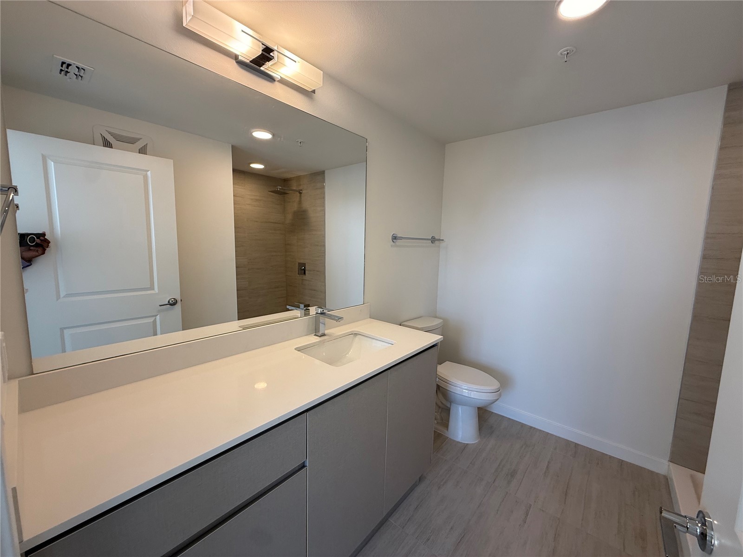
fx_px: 300
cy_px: 278
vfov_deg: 85.7
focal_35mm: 14
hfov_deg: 102.1
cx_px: 372
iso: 100
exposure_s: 1/120
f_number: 2.2
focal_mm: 2.22
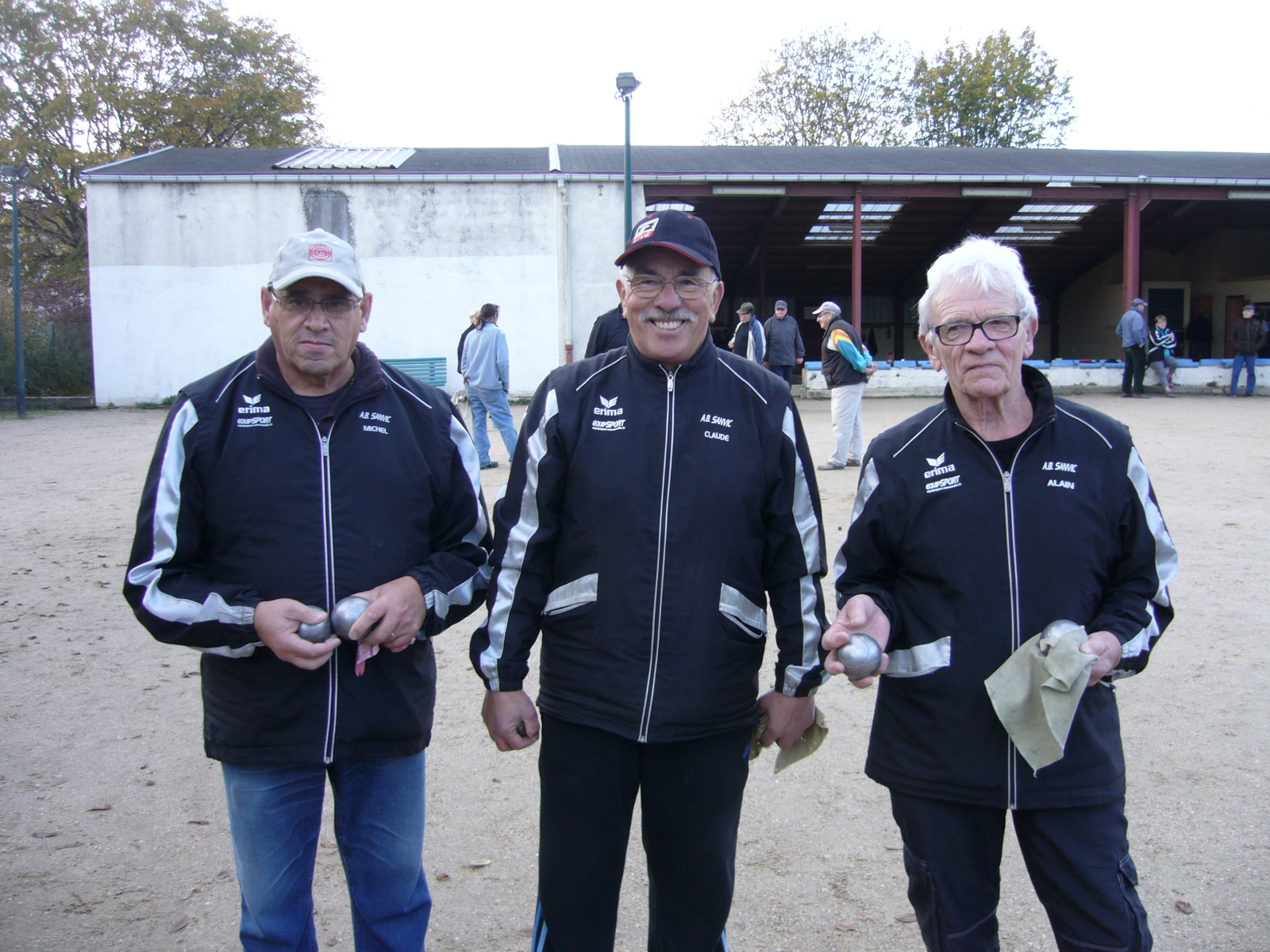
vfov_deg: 40.7
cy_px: 476
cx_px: 635
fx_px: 1284
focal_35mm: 35
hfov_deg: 52.6
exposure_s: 1/80
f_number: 2.8
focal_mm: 5.8
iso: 80
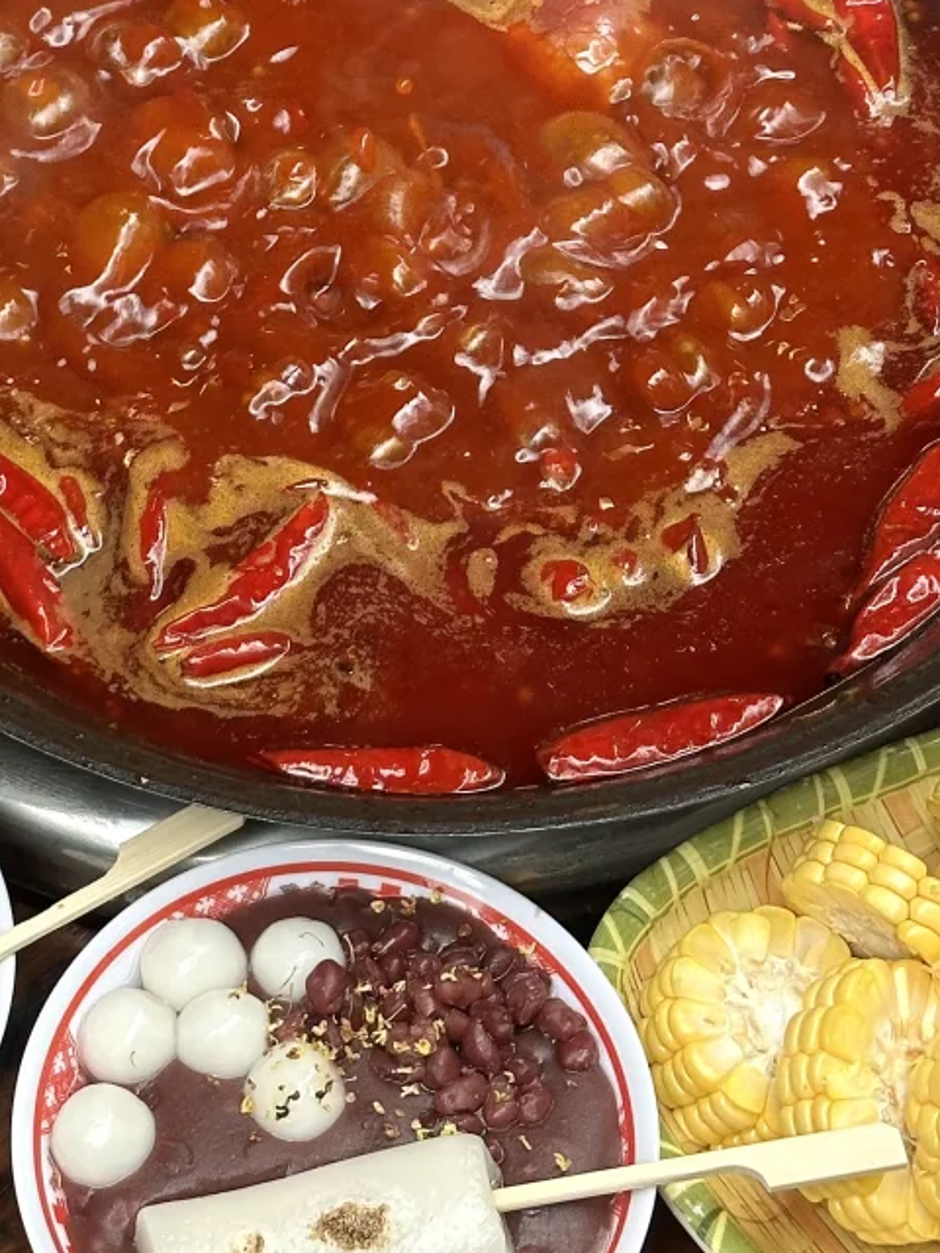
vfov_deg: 17.8
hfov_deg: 13.7
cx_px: 286
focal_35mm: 108
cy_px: 57
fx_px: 3910
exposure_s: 1/121
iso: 50
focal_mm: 6.86
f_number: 1.78
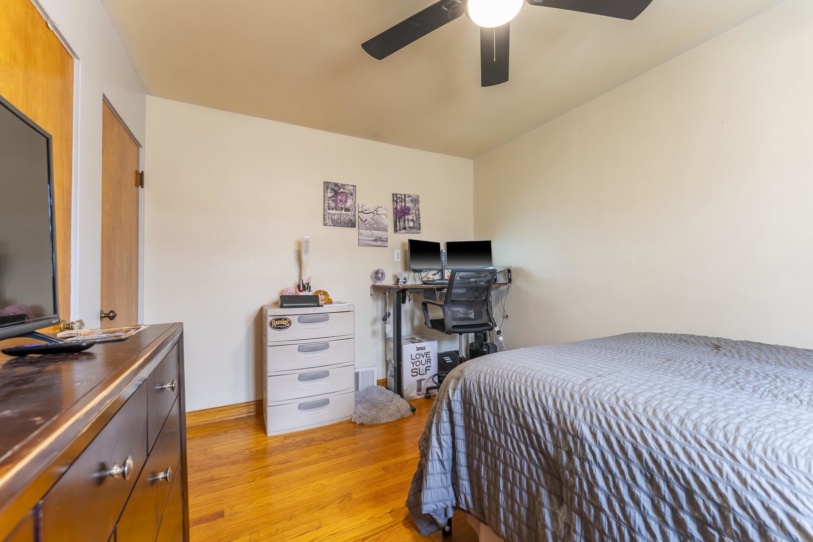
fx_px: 316
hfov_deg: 104.3
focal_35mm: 14
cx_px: 406
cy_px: 271
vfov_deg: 81.2
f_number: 7.1
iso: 640
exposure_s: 1/4
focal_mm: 14
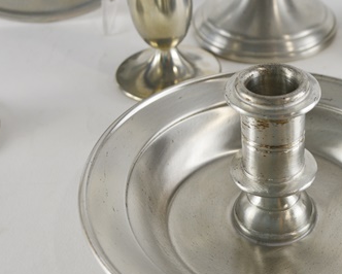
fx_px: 618
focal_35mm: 61
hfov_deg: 30.0
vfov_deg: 24.9
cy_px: 173
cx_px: 285
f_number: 5.6
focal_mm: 24
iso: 280
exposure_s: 1/125
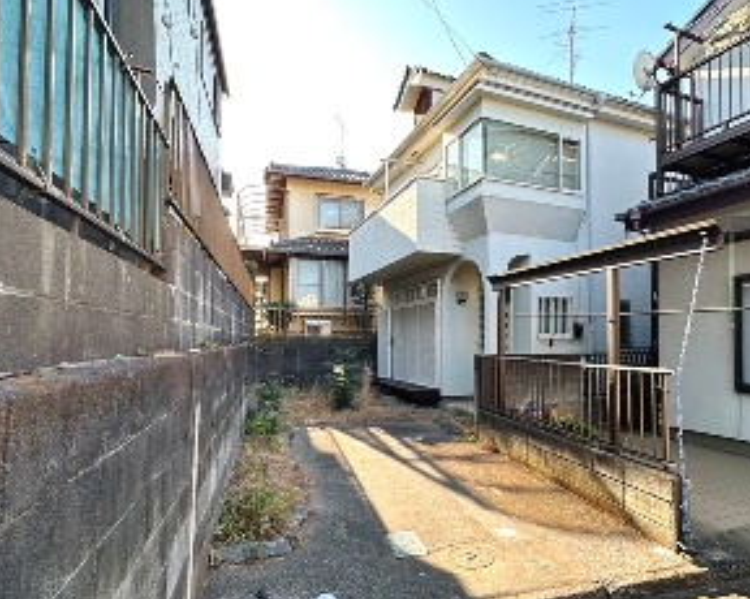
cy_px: 328
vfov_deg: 70.6
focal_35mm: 19
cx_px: 411
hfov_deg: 83.1
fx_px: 421
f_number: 2.2
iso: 40
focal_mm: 2.22
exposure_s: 1/207
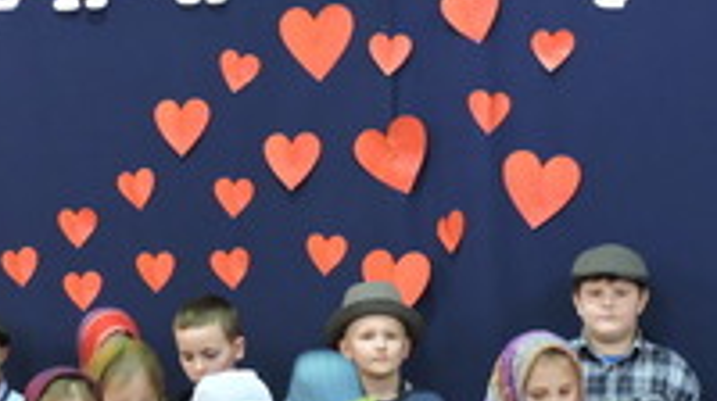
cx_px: 315
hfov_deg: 17.9
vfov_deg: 9.9
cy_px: 491
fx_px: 2279
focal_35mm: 120
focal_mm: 9.8
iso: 800
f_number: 3.7
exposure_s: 1/15
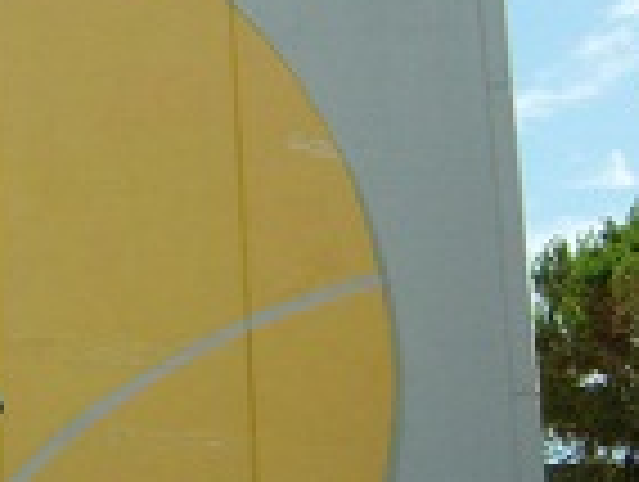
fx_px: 1979
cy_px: 392
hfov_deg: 17.5
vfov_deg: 13.8
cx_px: -130
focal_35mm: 107
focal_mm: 6.4
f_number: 5.7
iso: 200
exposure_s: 1/1000
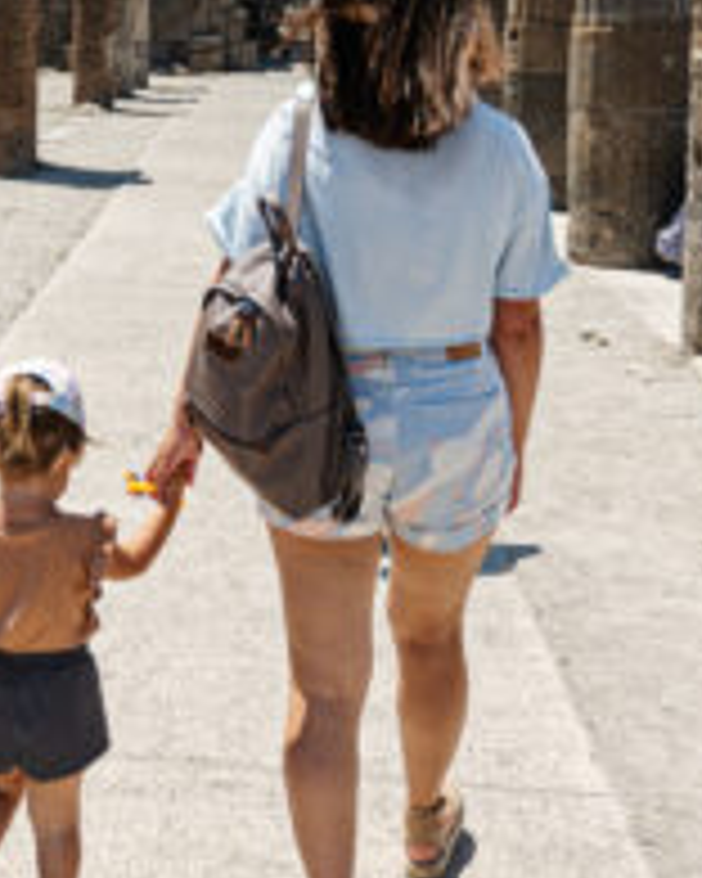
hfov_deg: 21.6
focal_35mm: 69
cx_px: 50
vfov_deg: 27.1
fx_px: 1792
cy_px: 200
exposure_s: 1/3200
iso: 64
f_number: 2.8
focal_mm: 14
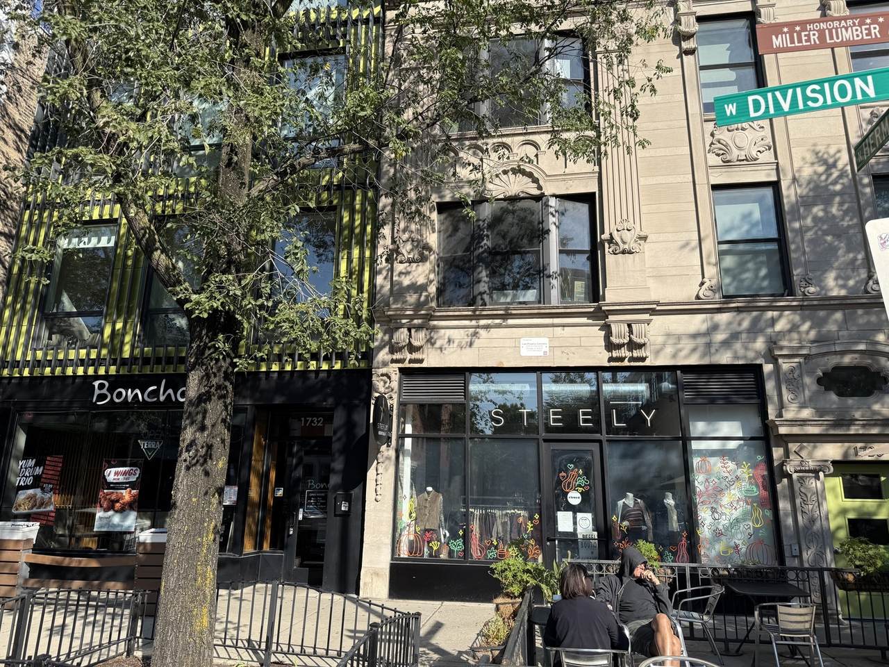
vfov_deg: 56.8
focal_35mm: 24
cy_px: 334
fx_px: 616
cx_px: 444
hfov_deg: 71.6
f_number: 1.78
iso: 80
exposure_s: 1/3145
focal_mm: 6.76
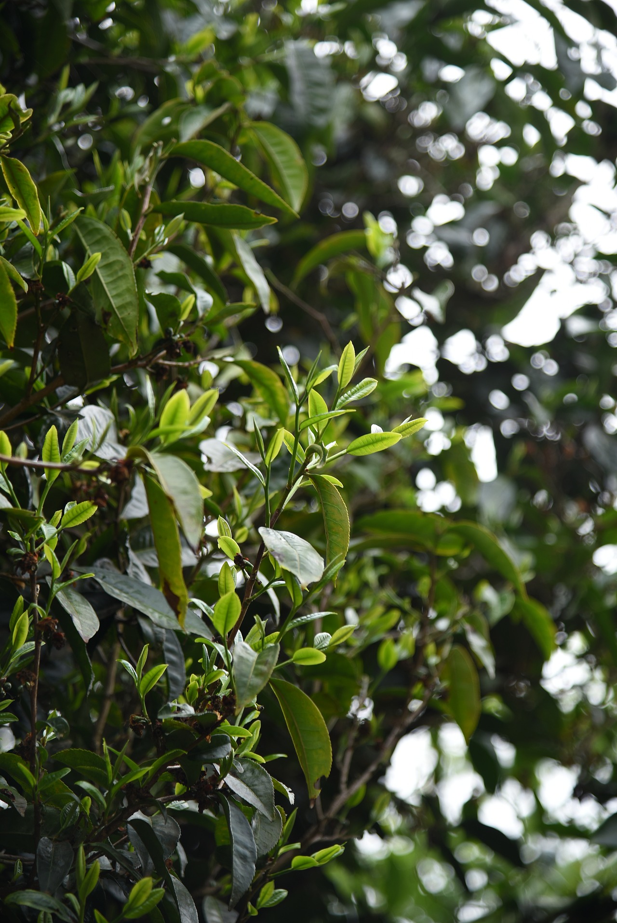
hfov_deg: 11.4
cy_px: 462
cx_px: 308
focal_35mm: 120
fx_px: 3081
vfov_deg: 17.1
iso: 100
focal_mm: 120
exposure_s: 1/125
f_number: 4
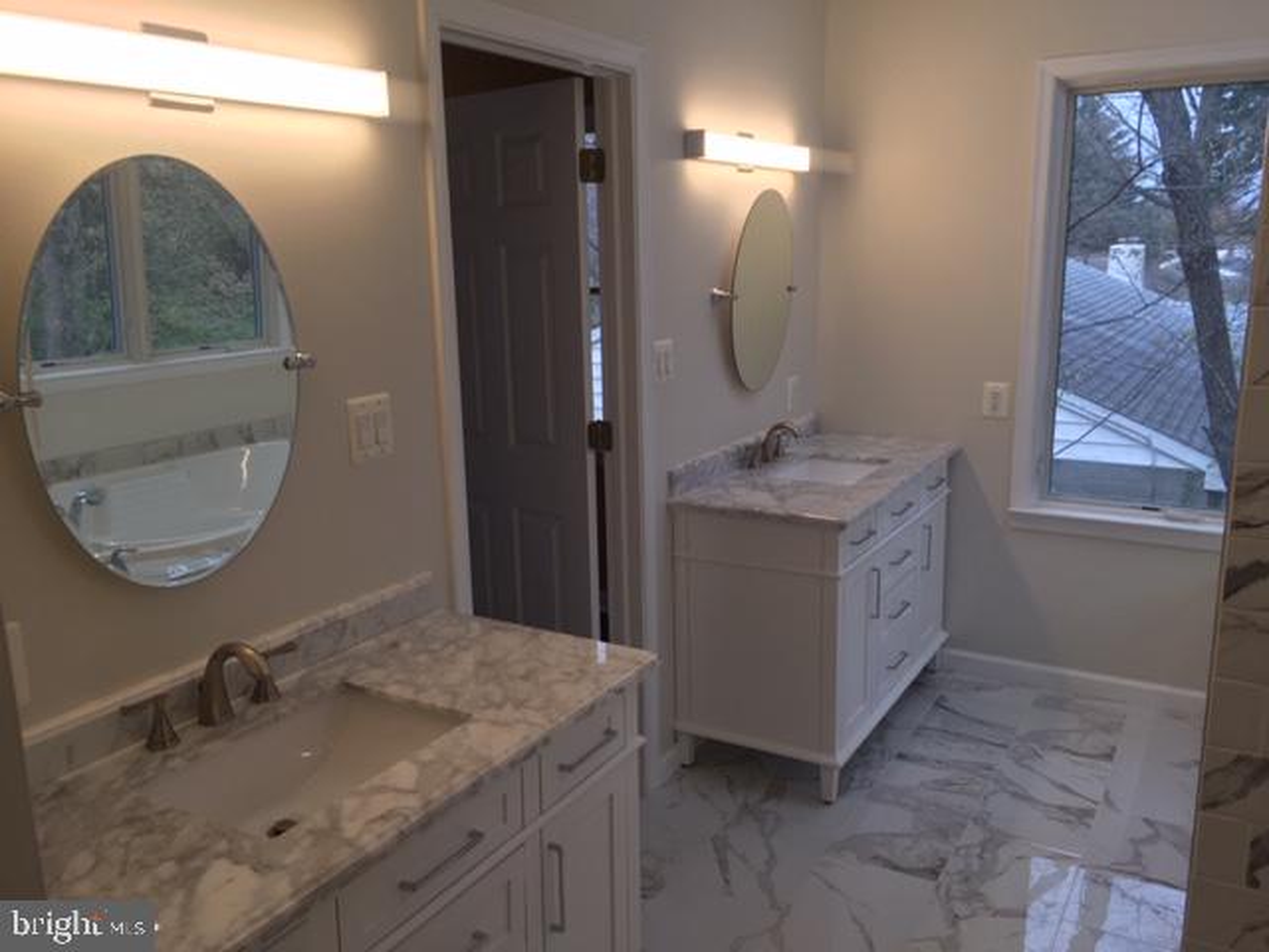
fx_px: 1063
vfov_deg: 48.2
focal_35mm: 29
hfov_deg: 61.7
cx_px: 634
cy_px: 476
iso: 40
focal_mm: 4.15
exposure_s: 1/120
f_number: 2.2
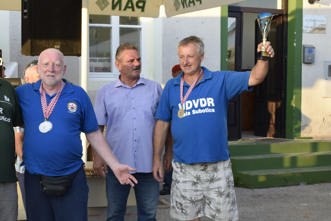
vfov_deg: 18.6
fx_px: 671
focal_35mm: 73
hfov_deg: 27.2
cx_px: 73
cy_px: 141
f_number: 6.7
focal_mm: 30
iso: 400
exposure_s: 1/180
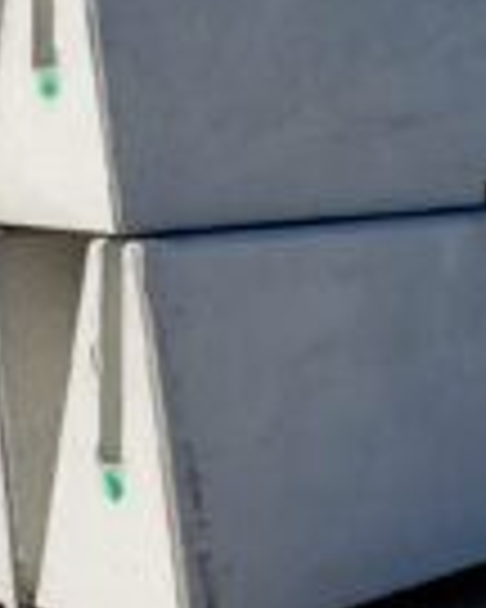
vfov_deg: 21.2
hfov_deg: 16.9
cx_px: 97
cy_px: 198
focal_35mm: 90
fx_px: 1618
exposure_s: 1/2010
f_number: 2.4
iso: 50
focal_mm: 4.3
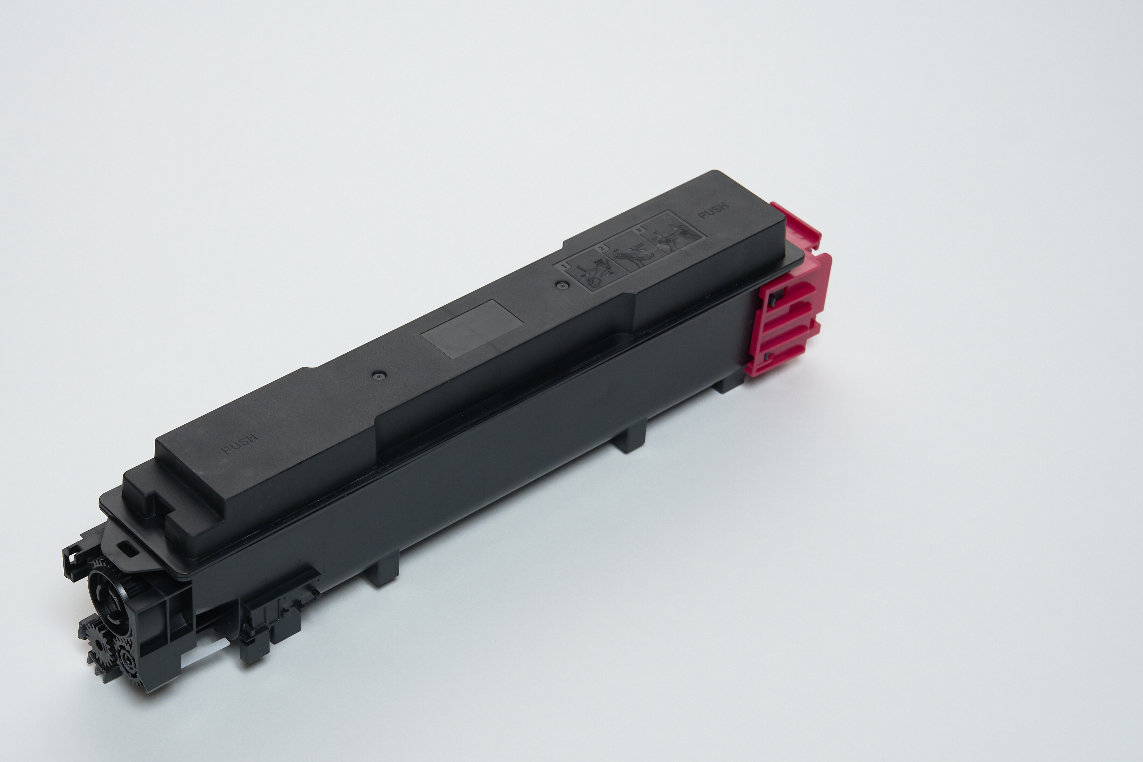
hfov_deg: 22.3
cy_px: 445
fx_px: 2889
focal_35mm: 91
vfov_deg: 15.0
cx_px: 456
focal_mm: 50
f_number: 8
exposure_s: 1/125
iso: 200
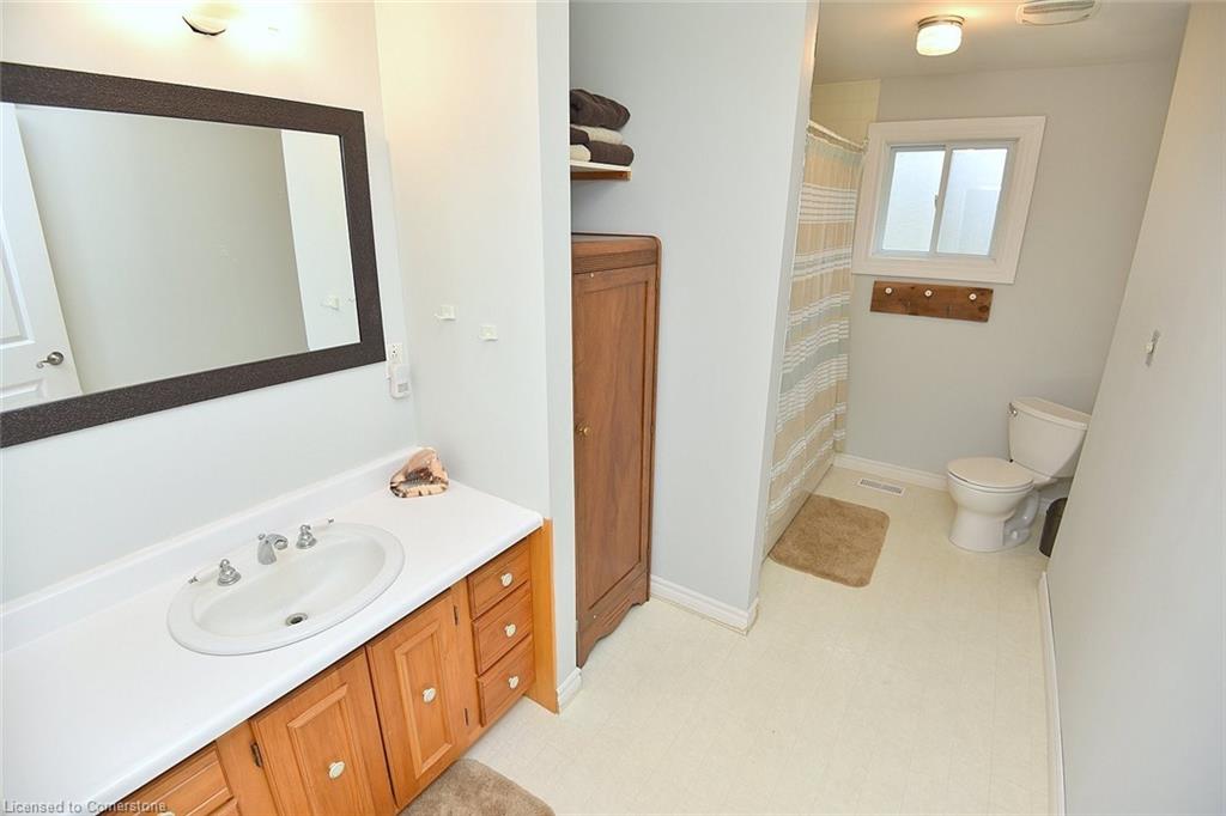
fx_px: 545
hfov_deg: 96.8
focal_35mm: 16
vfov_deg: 73.7
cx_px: 613
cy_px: 408
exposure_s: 1/60
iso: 200
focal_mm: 16
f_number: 5
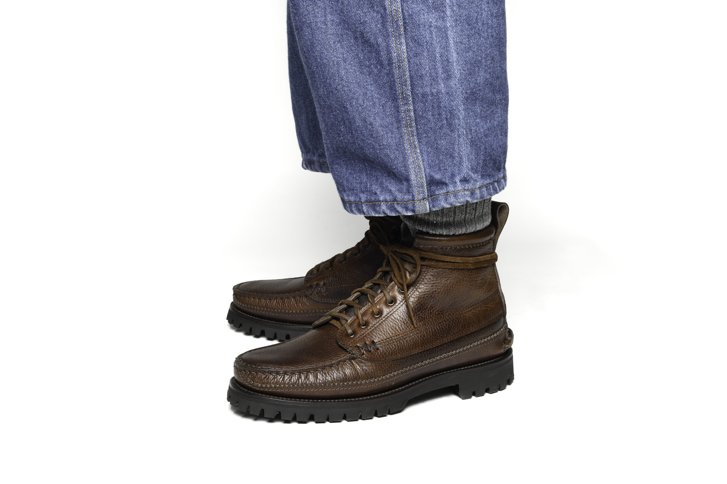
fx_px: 1050
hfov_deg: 38.2
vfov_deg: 26.0
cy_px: 242
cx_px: 364
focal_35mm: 52
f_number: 11
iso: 100
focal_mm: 35
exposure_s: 1/100
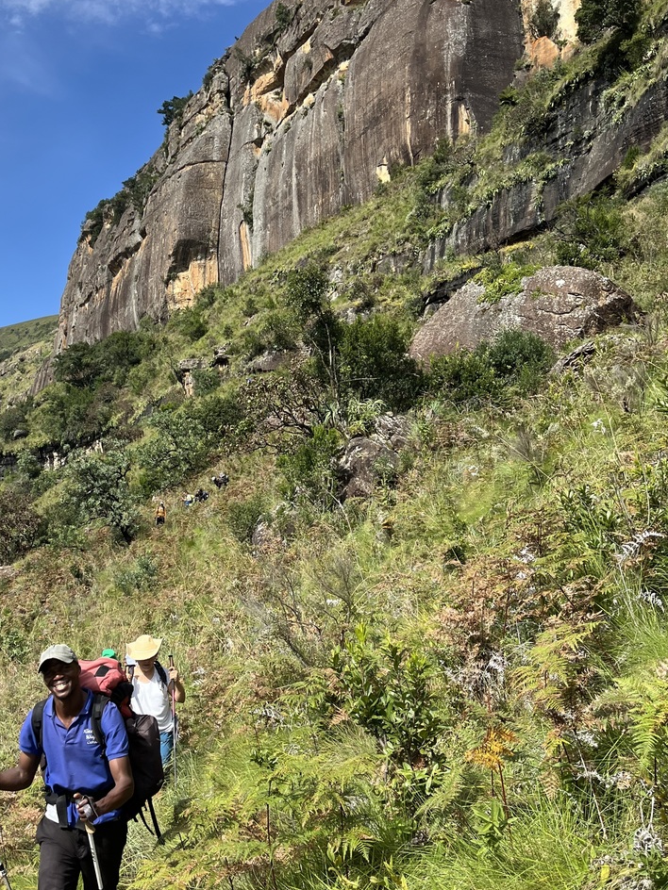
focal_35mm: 37
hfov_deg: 38.3
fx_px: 952
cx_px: 226
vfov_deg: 50.1
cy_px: 475
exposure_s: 1/2062
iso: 50
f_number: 1.6
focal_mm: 5.1
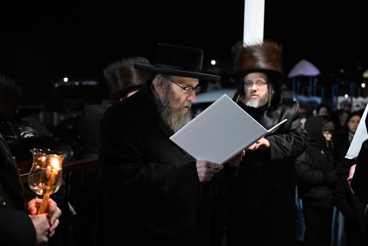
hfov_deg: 43.6
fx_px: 460
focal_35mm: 45
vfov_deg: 29.9
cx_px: 184
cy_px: 123
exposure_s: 1/125
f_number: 2.8
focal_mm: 45
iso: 2500
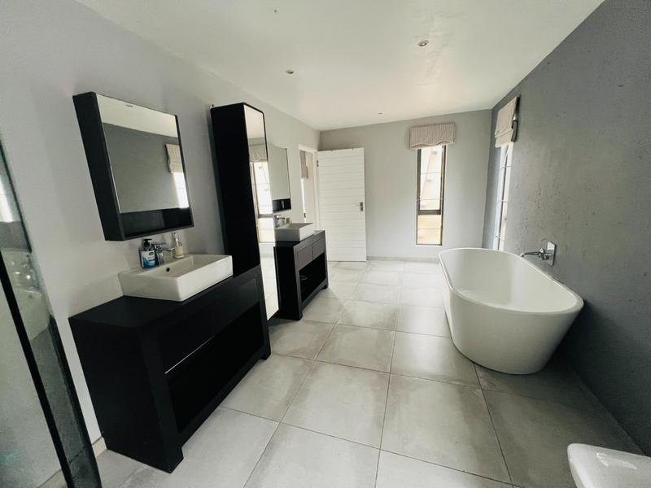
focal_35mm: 13
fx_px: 244
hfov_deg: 106.2
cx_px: 326
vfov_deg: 89.9
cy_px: 244
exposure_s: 1/60
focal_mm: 1.57
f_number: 1.8
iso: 250
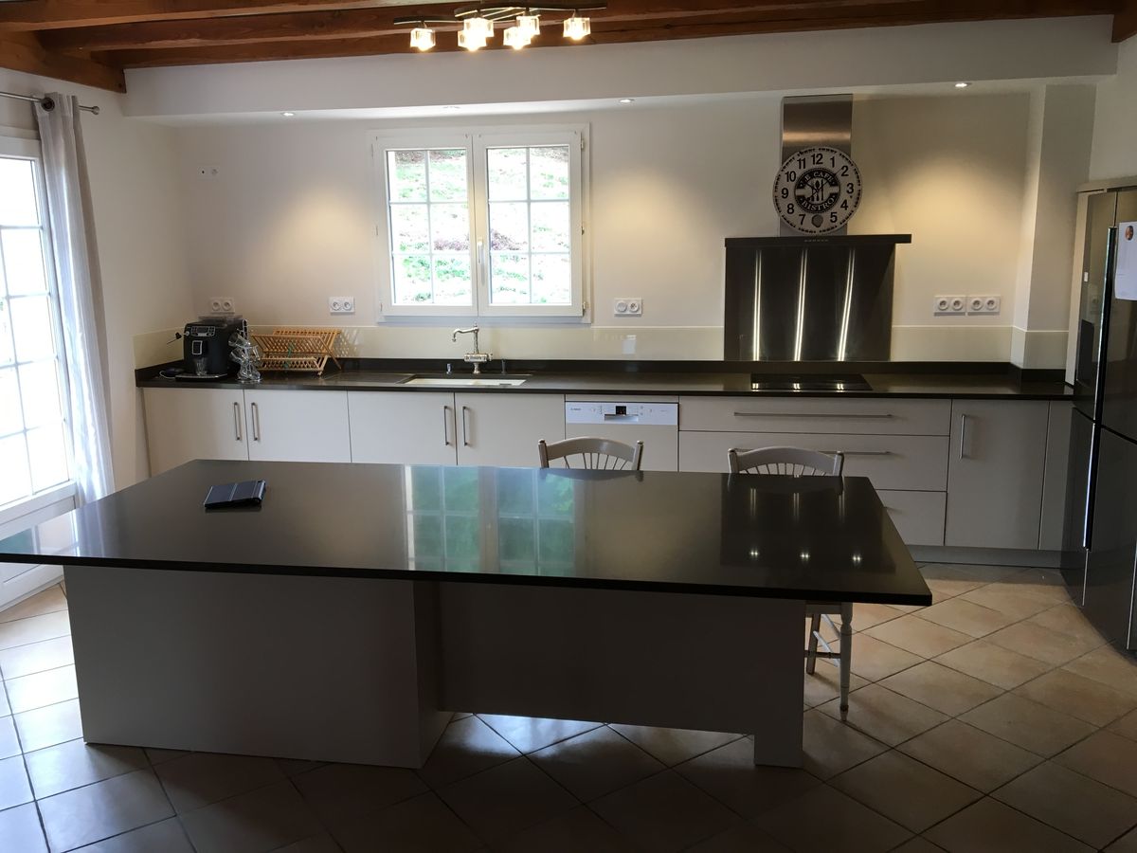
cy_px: 426
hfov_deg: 61.7
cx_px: 568
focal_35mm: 29
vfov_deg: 48.2
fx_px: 953
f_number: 2.2
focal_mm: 4.15
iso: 40
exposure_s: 1/33
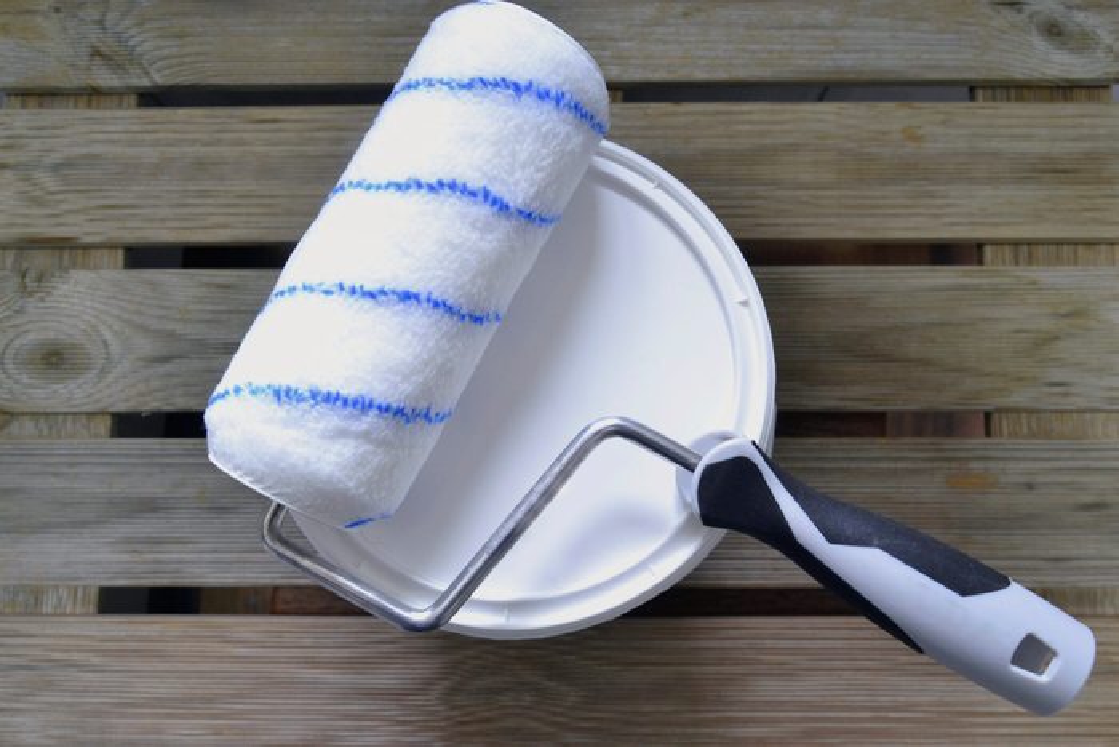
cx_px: 560
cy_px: 374
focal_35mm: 28
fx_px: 886
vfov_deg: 45.7
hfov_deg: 64.5
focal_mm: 19
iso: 400
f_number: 7.1
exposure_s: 1/6
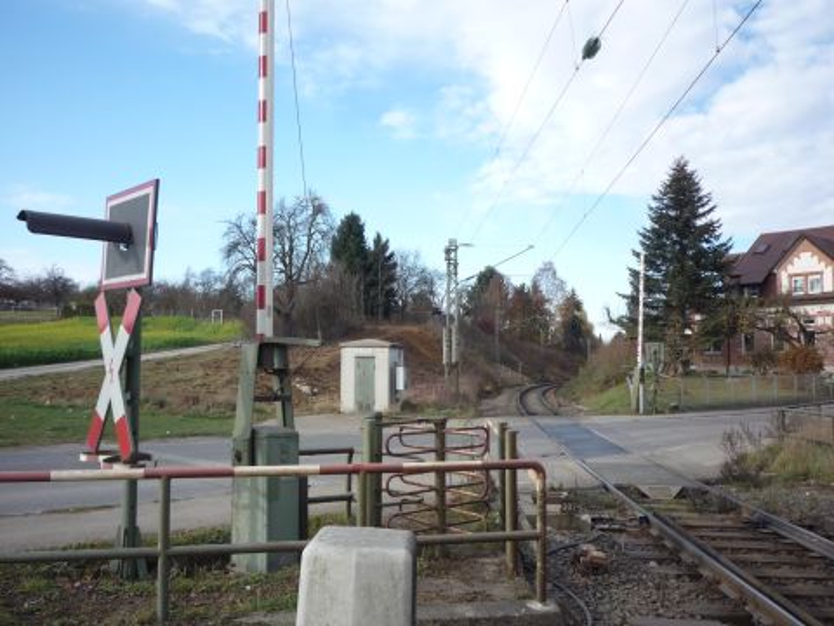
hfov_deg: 56.8
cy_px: 313
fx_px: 771
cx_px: 417
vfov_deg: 44.2
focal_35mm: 32
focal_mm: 5.2
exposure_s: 1/320
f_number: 4
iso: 100
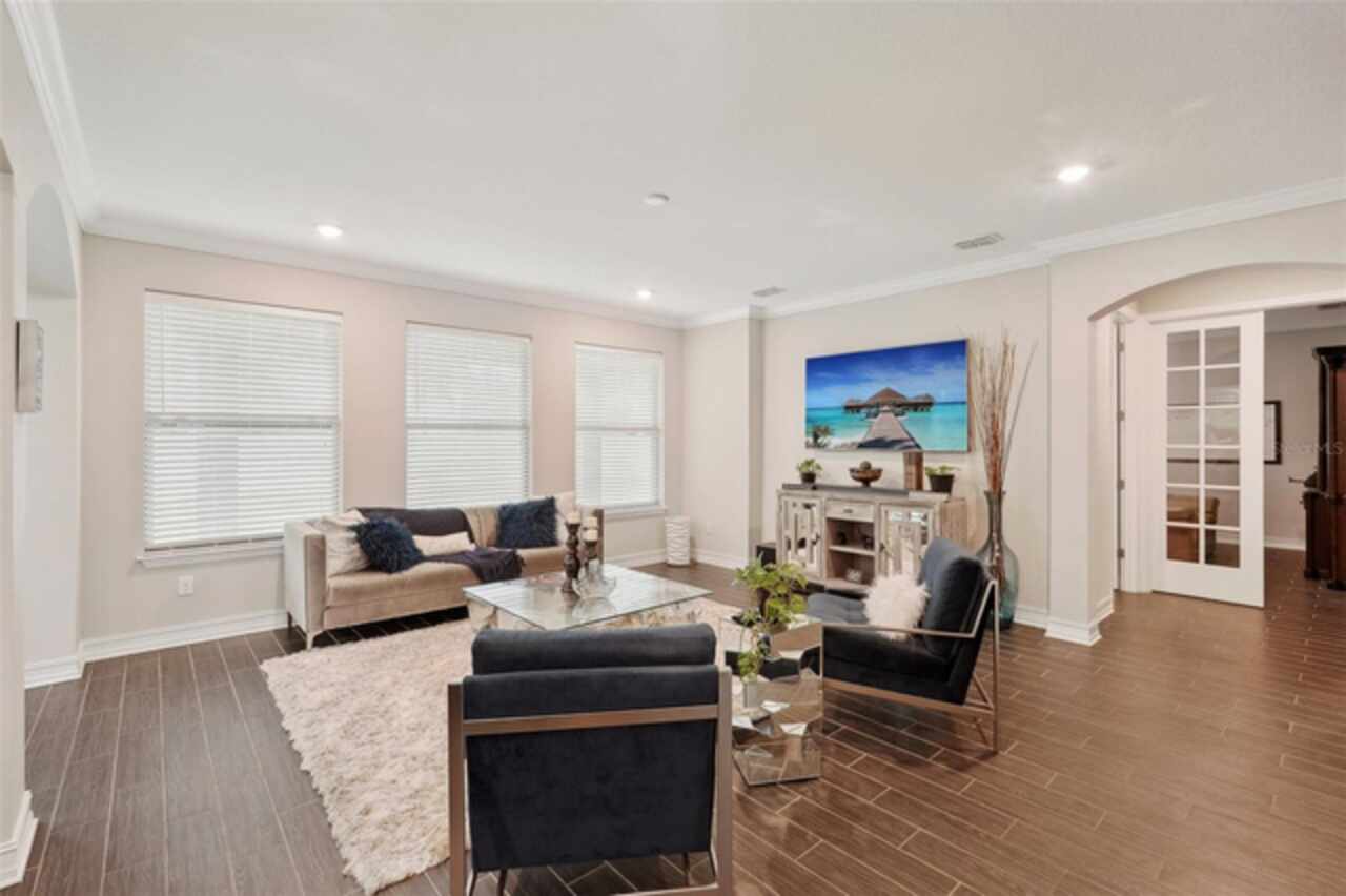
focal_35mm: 16
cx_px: 673
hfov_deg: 96.8
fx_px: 598
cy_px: 448
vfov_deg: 73.7
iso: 400
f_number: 8
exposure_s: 1/5
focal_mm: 16
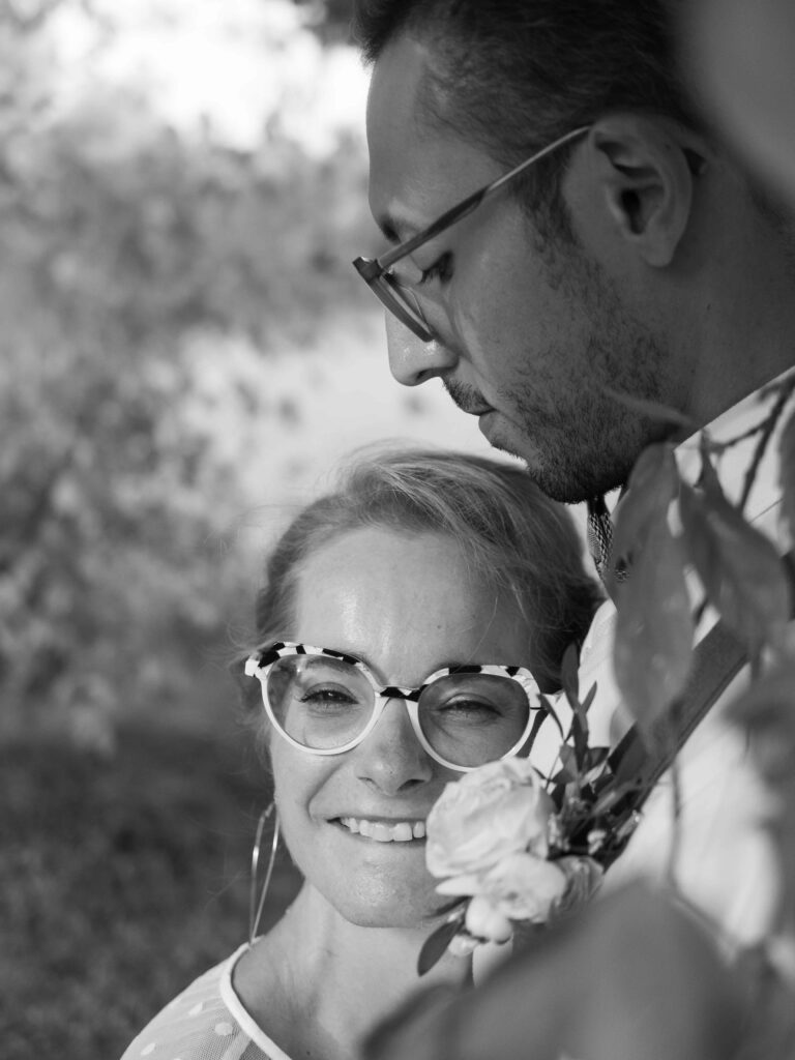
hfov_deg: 29.1
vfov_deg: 38.2
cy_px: 530
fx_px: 1531
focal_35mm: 50
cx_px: 398
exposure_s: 1/5000
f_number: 1.8
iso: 400
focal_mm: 25
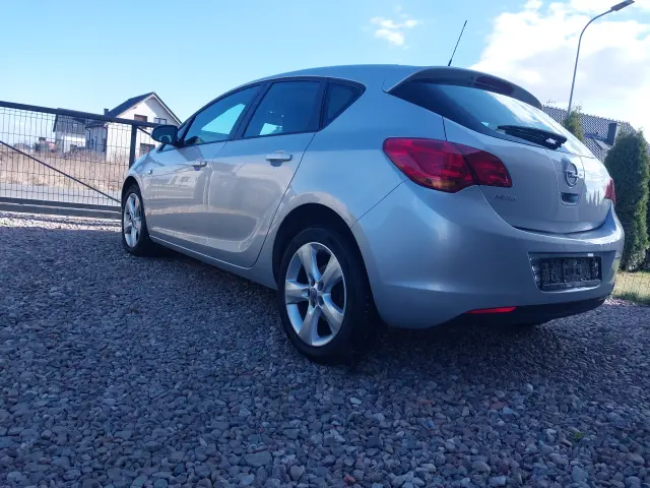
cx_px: 325
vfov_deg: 46.8
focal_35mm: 30
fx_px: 563
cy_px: 244
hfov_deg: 60.0
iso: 20
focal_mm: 4.6
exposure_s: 1/269
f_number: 1.8
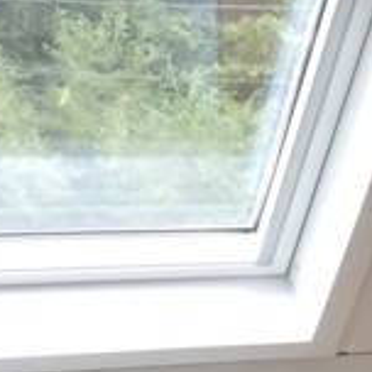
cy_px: 541
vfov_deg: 11.4
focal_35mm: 147
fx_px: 1787
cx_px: 813
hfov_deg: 10.6
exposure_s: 1/50
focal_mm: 3.3
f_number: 2.4
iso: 32
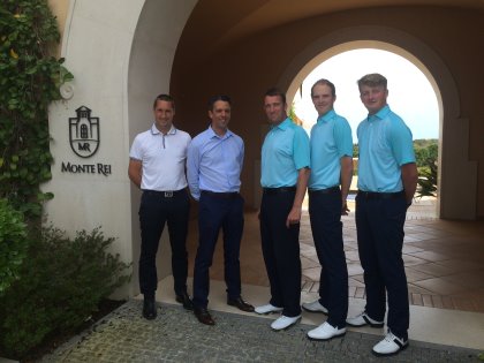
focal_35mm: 29
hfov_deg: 61.7
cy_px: 182
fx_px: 405
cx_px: 242
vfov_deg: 48.2
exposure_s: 1/1080
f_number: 2.2
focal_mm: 4.15
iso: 32
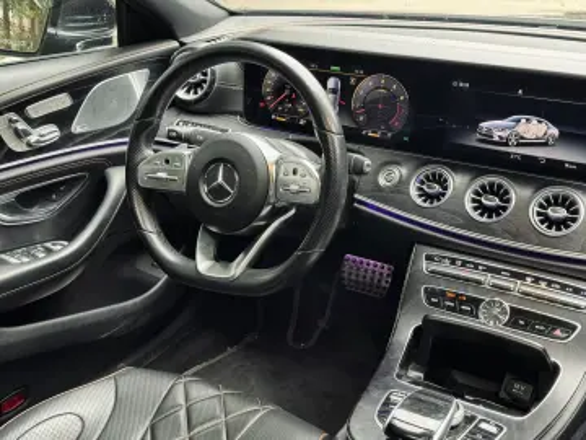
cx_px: 293
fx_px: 813
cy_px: 220
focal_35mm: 48
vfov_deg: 30.3
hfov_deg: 39.7
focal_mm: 6.76
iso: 125
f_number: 1.78
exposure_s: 1/58
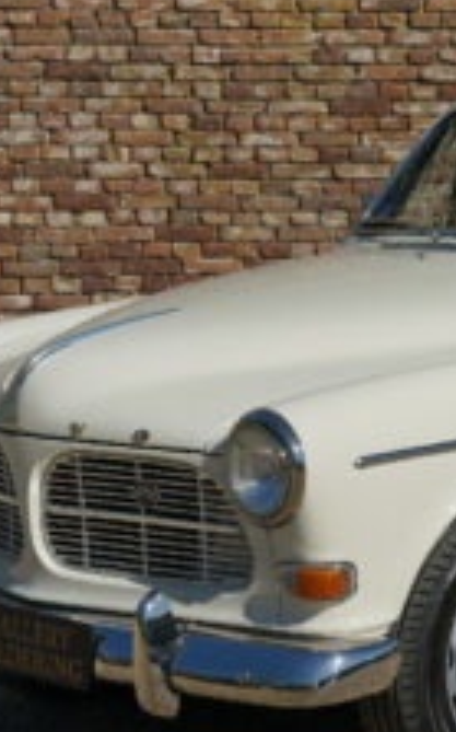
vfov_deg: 14.0
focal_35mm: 150
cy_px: 295
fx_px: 2987
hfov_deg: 8.6
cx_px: 620
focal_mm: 54.7
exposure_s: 1/400
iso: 100
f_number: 6.3
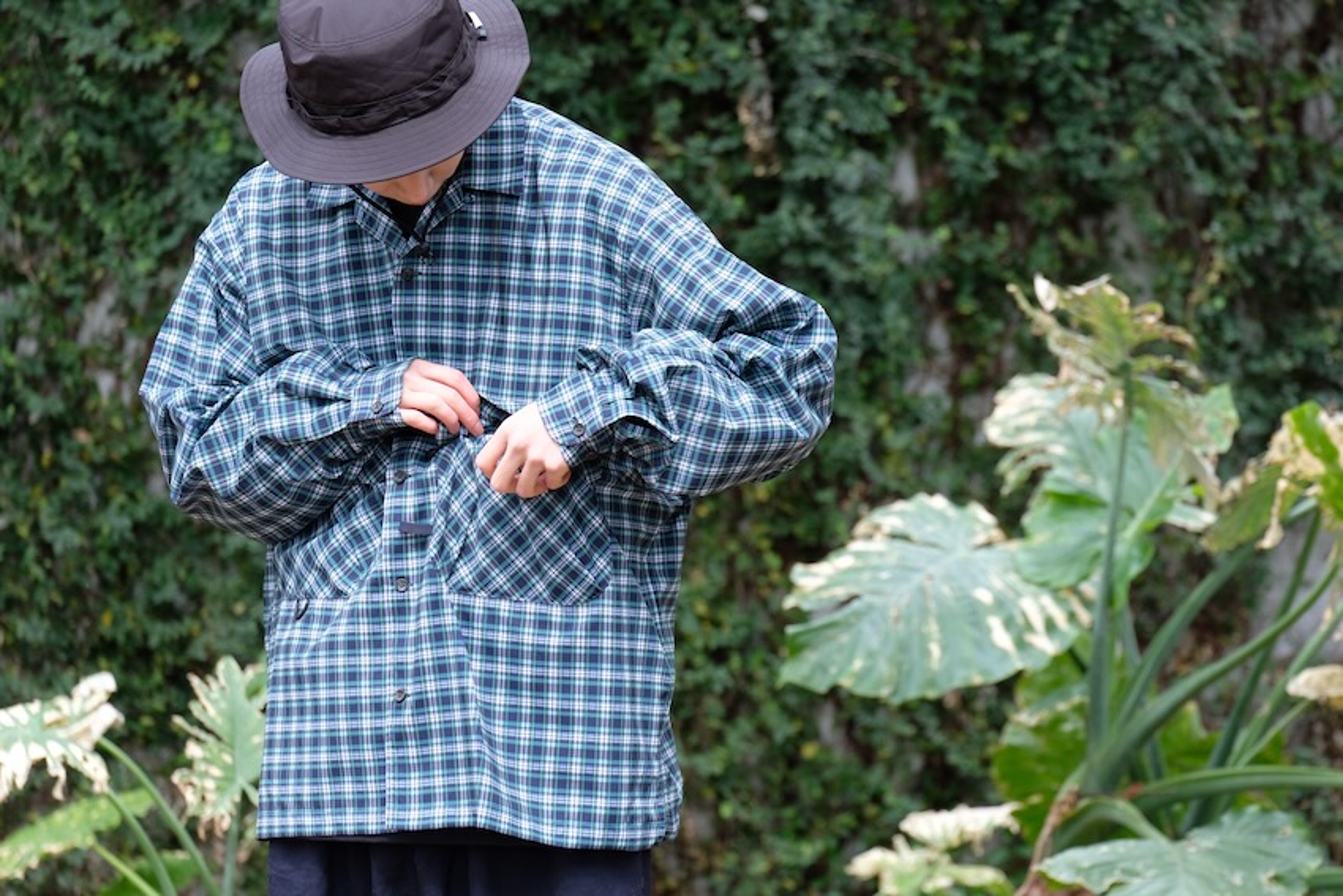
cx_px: 672
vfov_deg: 7.6
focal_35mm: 181
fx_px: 6753
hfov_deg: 11.4
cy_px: 448
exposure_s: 1/160
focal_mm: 120.6
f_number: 5.8
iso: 800
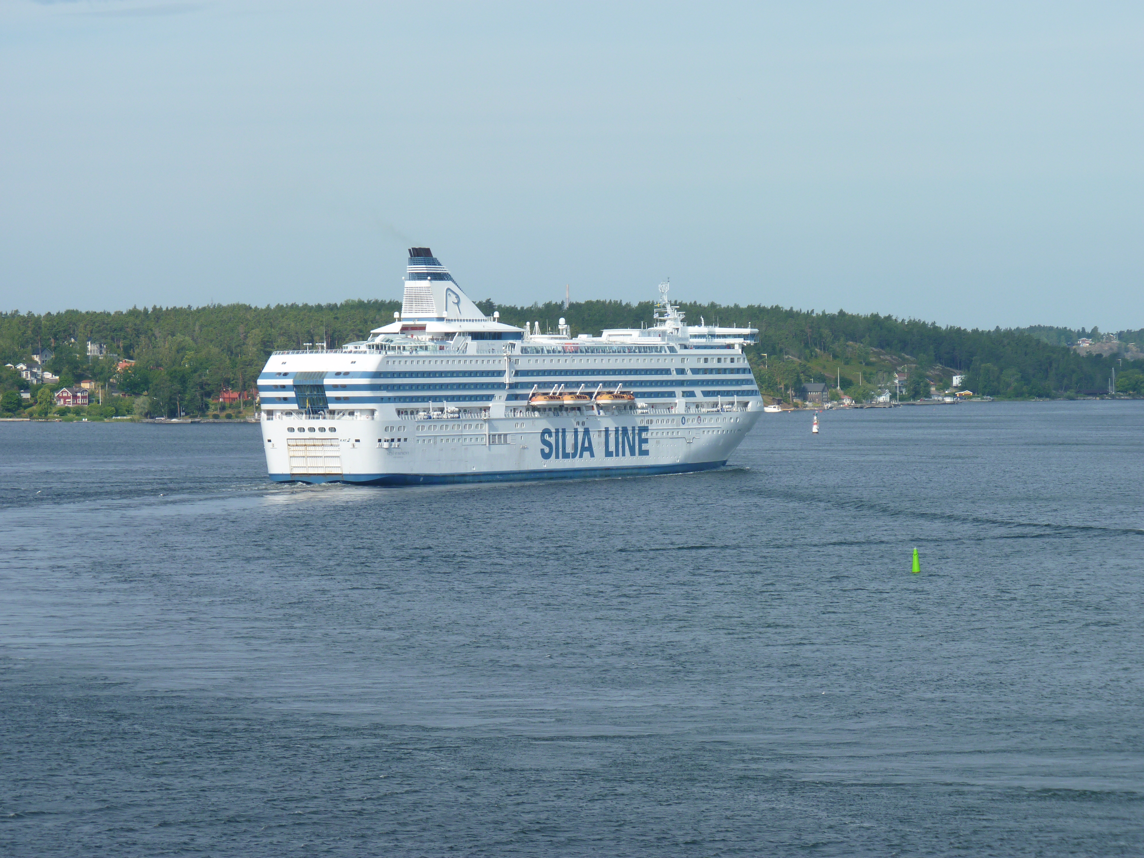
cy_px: 429
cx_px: 572
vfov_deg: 8.9
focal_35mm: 167
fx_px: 5519
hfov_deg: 11.8
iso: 80
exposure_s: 1/400
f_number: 5.6
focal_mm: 29.7
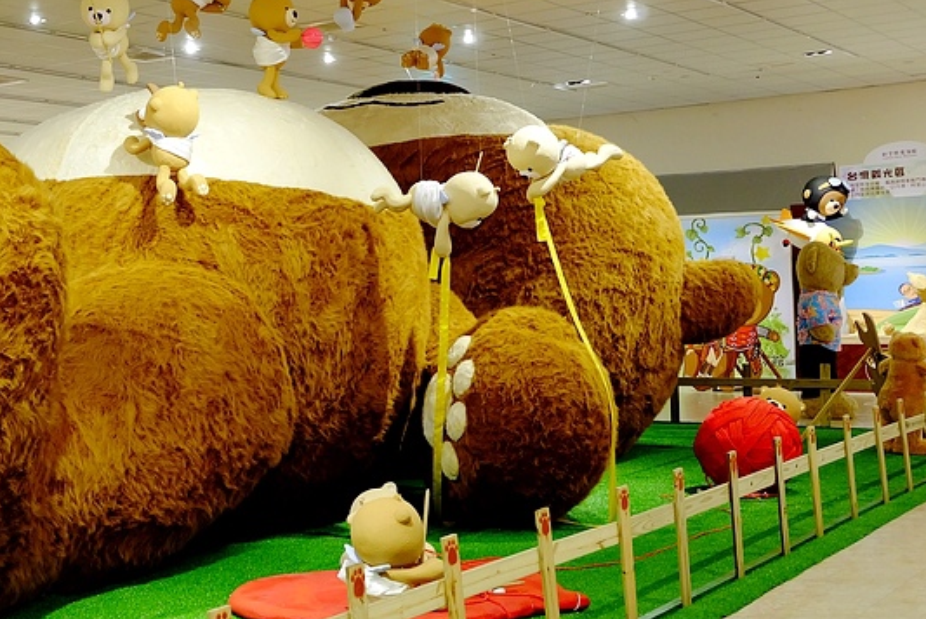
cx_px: 167
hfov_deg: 35.5
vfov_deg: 25.0
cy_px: 230
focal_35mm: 54
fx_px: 1390
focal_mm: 21.4
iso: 800
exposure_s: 1/14
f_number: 3.2
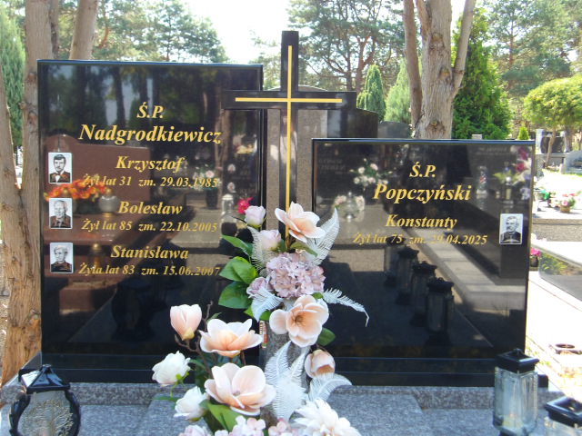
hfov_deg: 44.8
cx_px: 291
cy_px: 218
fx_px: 706
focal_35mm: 42
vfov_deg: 34.3
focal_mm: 7.6
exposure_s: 1/86
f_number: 3.7
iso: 100
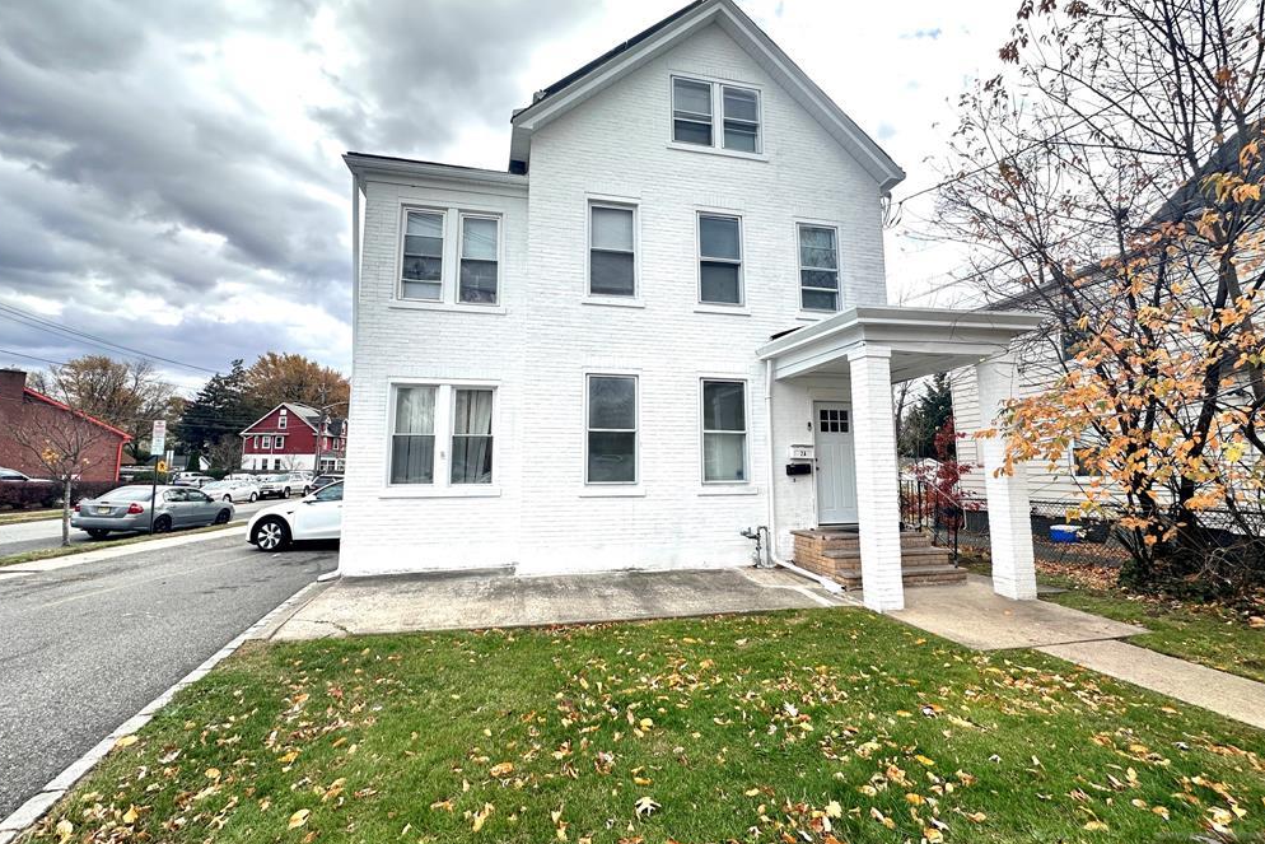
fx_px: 527
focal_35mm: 15
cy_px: 405
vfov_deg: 77.3
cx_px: 632
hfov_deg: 100.4
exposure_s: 1/518
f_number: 2.2
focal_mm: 2.22
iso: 40
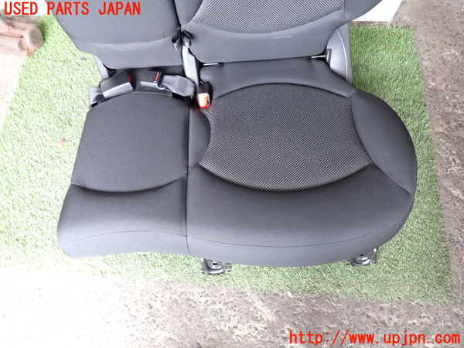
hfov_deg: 69.4
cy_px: 174
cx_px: 232
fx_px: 335
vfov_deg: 54.9
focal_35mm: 25
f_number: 2
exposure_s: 1/30
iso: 250
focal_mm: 4.5
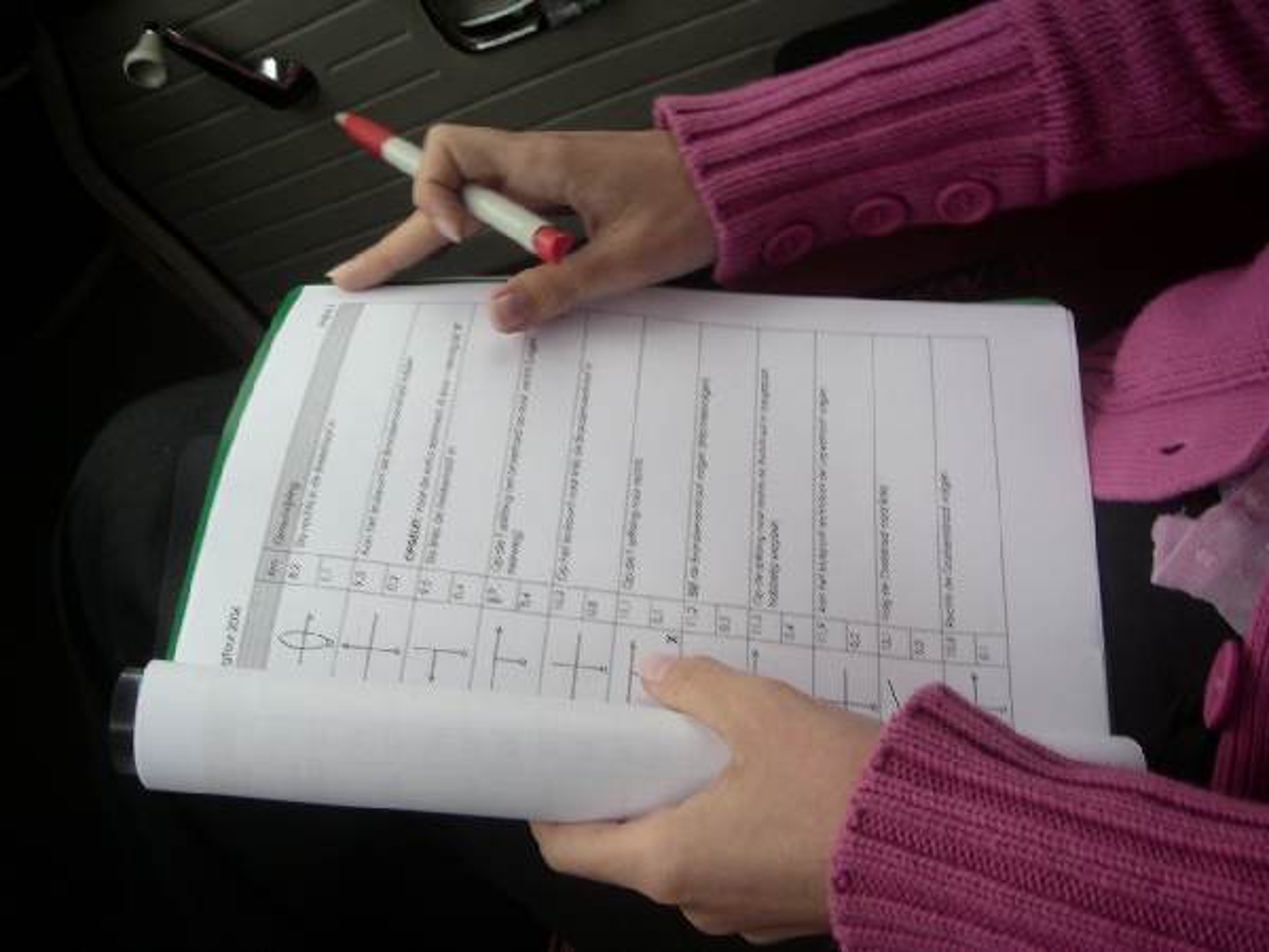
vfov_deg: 37.7
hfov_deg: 49.0
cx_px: 634
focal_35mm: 38
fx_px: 1393
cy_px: 476
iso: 50
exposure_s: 1/125
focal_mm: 6
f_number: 2.8
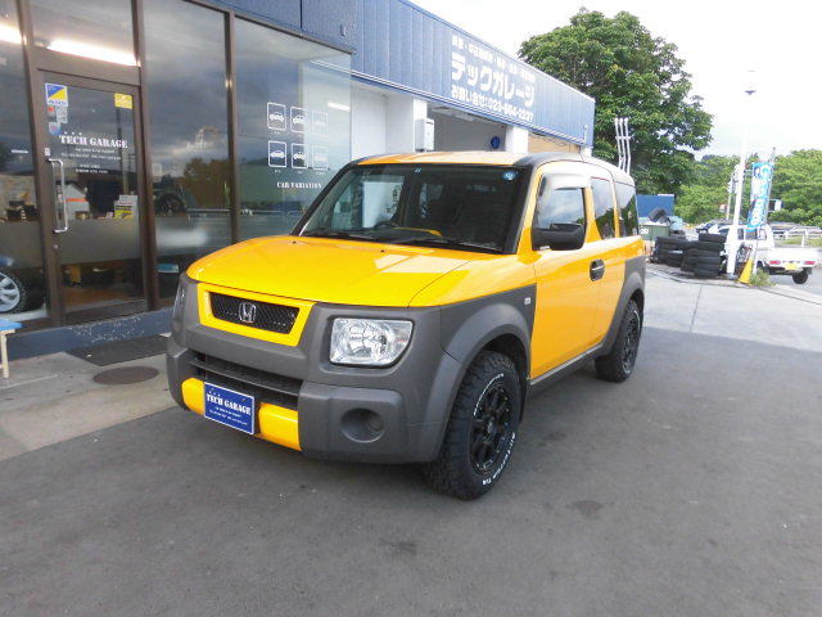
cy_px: 308
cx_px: 411
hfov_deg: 71.6
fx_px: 570
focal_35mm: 24
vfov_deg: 56.8
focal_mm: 4.3
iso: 160
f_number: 3.1
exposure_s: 1/60
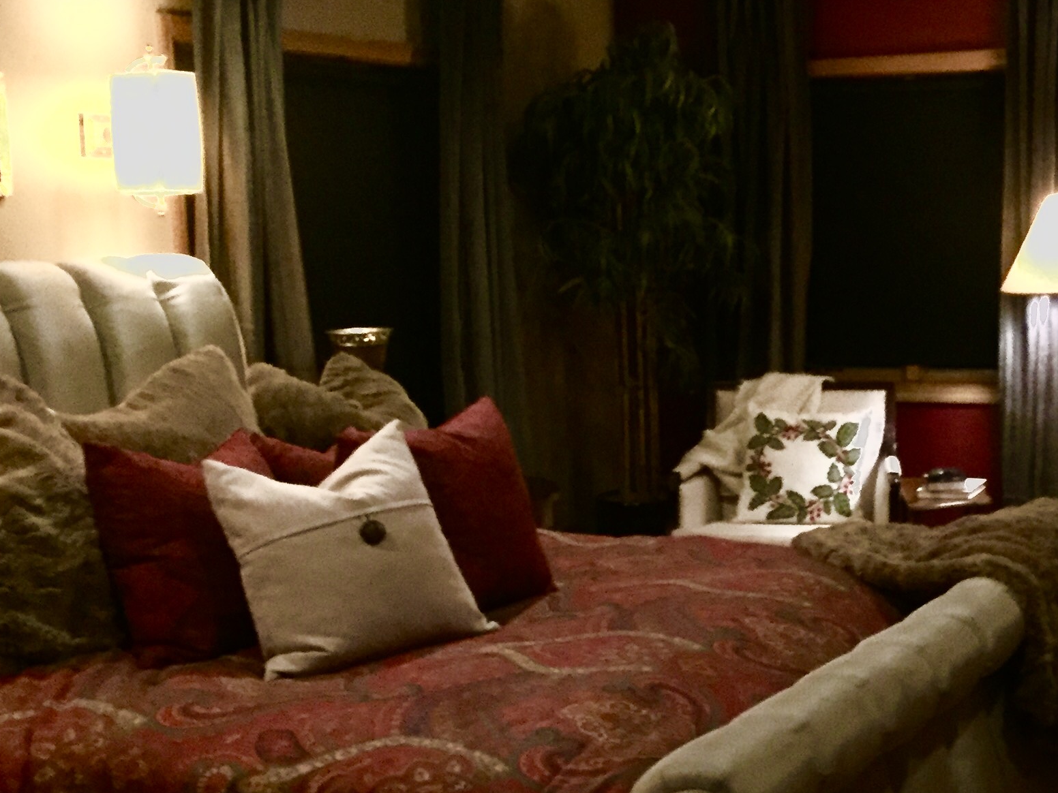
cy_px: 487
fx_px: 1864
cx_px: 797
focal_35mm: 61
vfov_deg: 24.0
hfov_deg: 31.1
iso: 800
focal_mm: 4.15
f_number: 2.2
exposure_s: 1/15
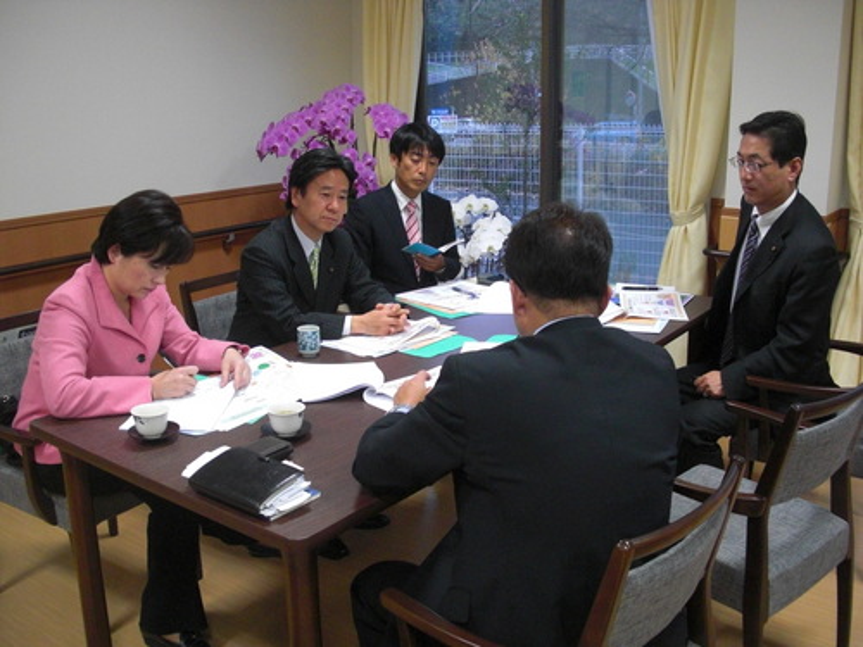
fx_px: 898
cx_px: 432
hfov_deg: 51.4
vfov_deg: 39.7
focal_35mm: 36
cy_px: 324
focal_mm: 6.3
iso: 400
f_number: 2.8
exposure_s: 1/125
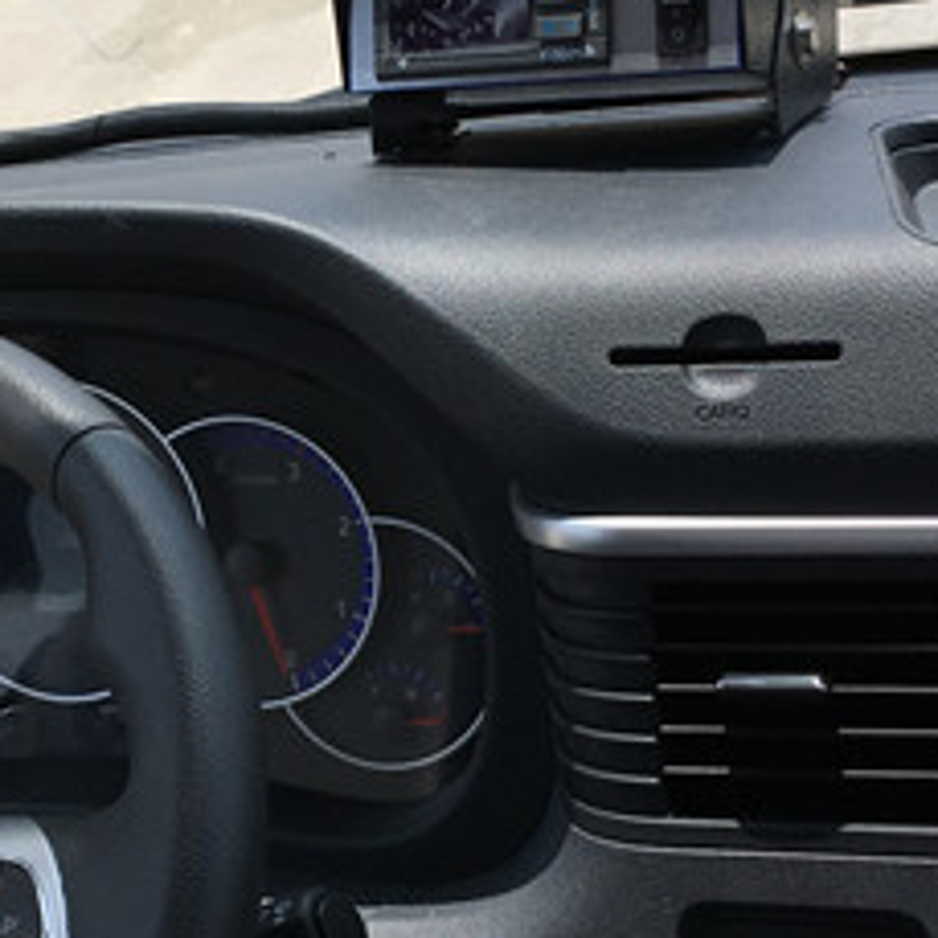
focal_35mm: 97
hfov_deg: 17.9
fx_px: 2974
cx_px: 279
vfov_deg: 17.9
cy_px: 547
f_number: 2.2
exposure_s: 1/1479
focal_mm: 4.15
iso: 25
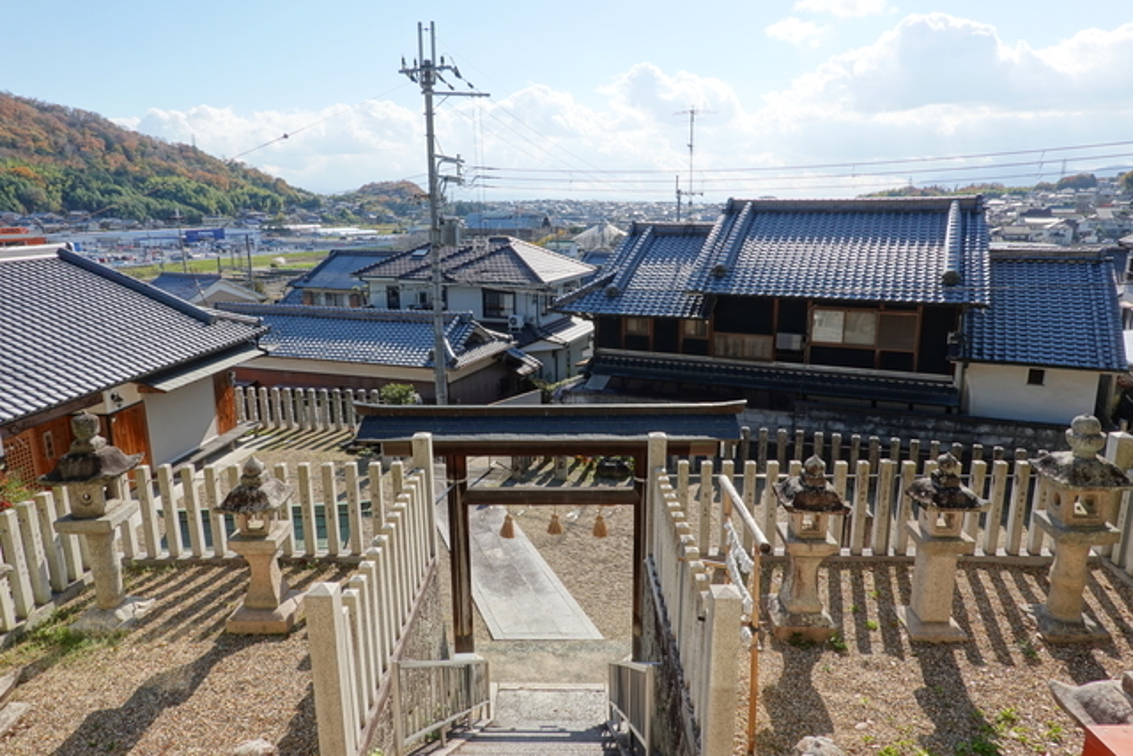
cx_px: 566
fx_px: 755
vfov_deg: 53.2
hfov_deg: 73.7
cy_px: 378
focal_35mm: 24
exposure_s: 1/125
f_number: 8
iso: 125
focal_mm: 9
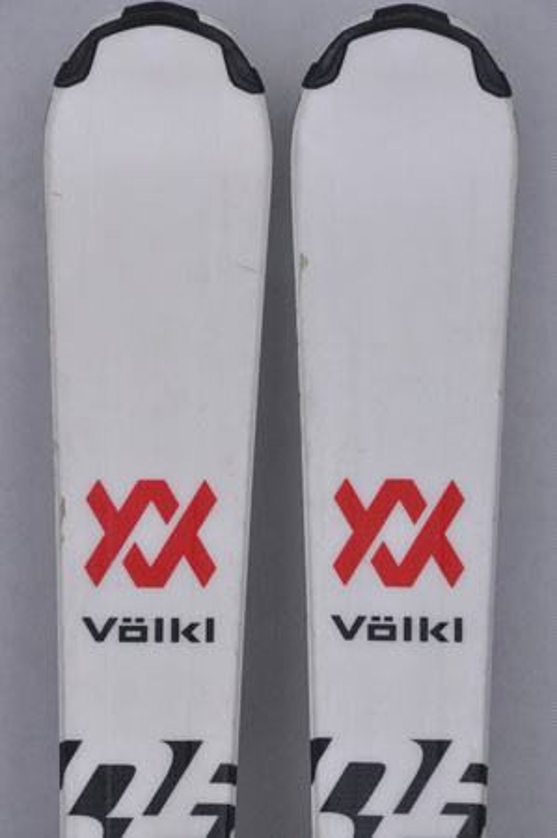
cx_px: 278
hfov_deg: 8.7
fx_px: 3663
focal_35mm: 158
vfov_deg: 13.1
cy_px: 419
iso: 3200
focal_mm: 105
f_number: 11
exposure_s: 1/125
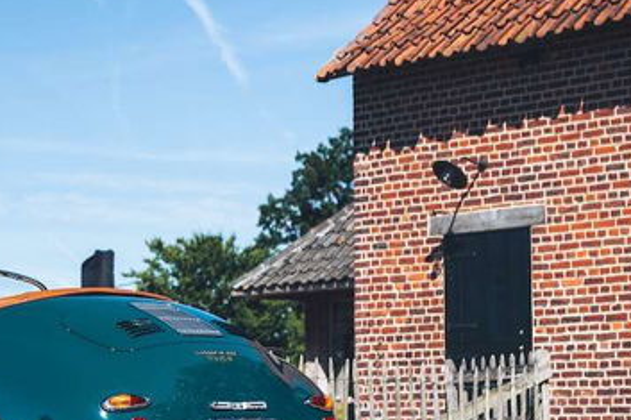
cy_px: 261
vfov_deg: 10.1
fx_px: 2365
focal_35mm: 135
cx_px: -16
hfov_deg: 14.9
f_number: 4.5
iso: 100
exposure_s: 1/320
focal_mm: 62
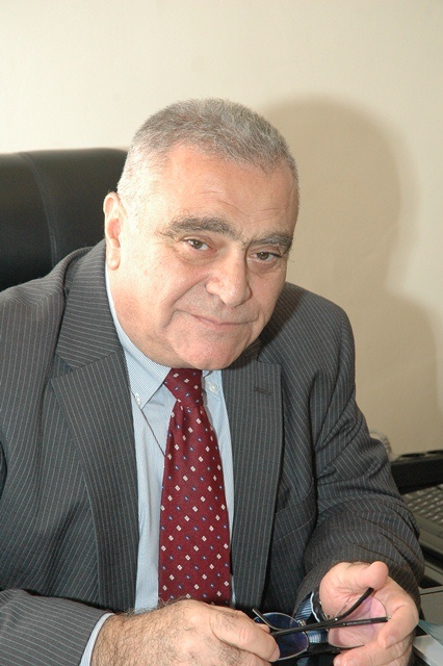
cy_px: 333
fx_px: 1940
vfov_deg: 19.5
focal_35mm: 105
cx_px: 222
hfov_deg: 13.0
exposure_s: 1/100
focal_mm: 70
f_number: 8
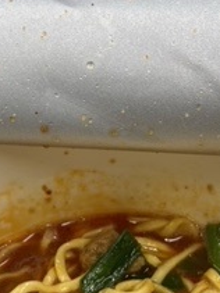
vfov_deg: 22.7
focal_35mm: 79
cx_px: 129
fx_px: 670
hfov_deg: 18.6
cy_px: 354
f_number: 1.8
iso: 80
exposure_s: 1/120
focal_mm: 4.25
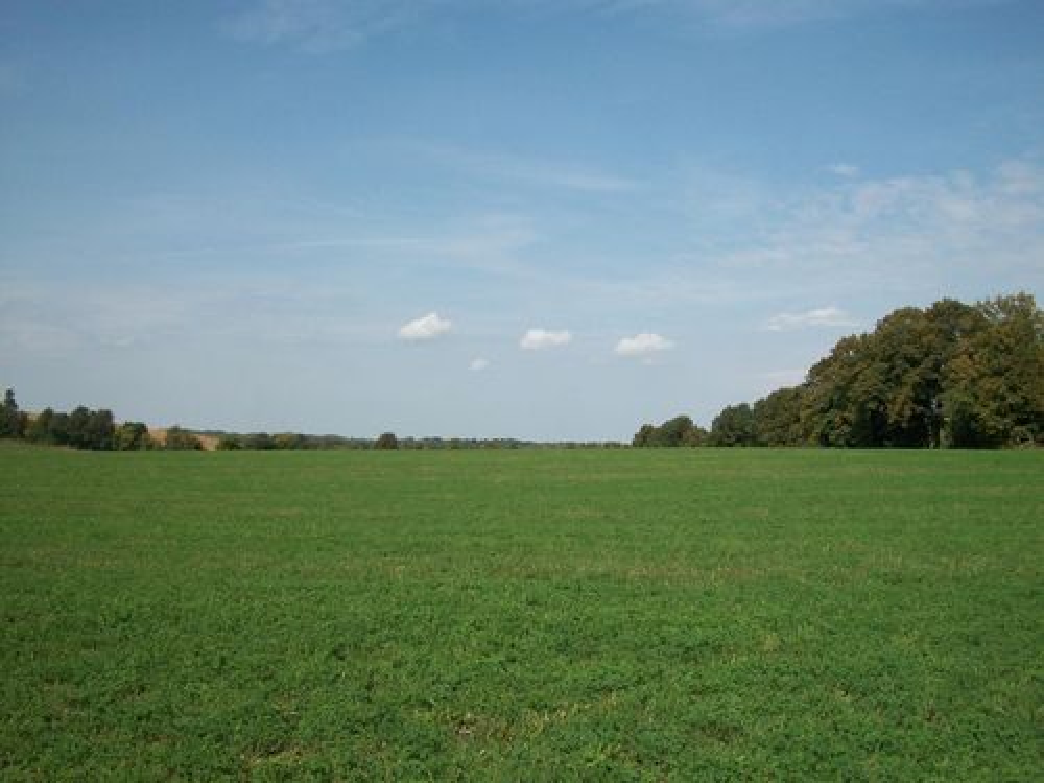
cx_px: 522
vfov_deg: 44.2
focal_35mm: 32
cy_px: 392
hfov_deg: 56.8
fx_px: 965
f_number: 5.5
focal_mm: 5.7
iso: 80
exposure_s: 1/500
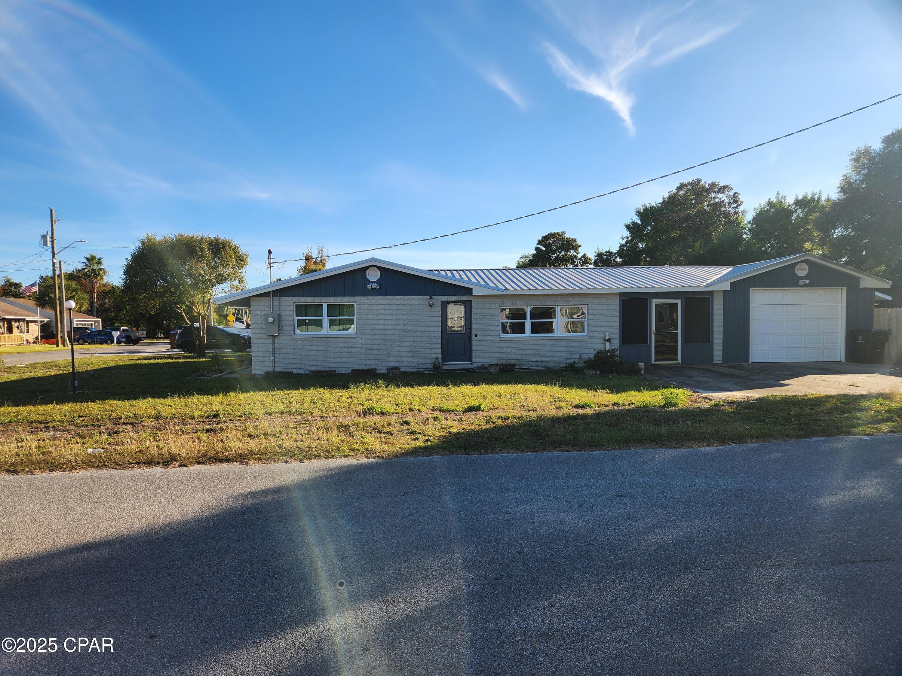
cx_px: 451
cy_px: 338
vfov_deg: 58.9
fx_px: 599
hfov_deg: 73.9
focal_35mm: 23
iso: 20
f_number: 1.8
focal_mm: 5.4
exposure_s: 1/1123
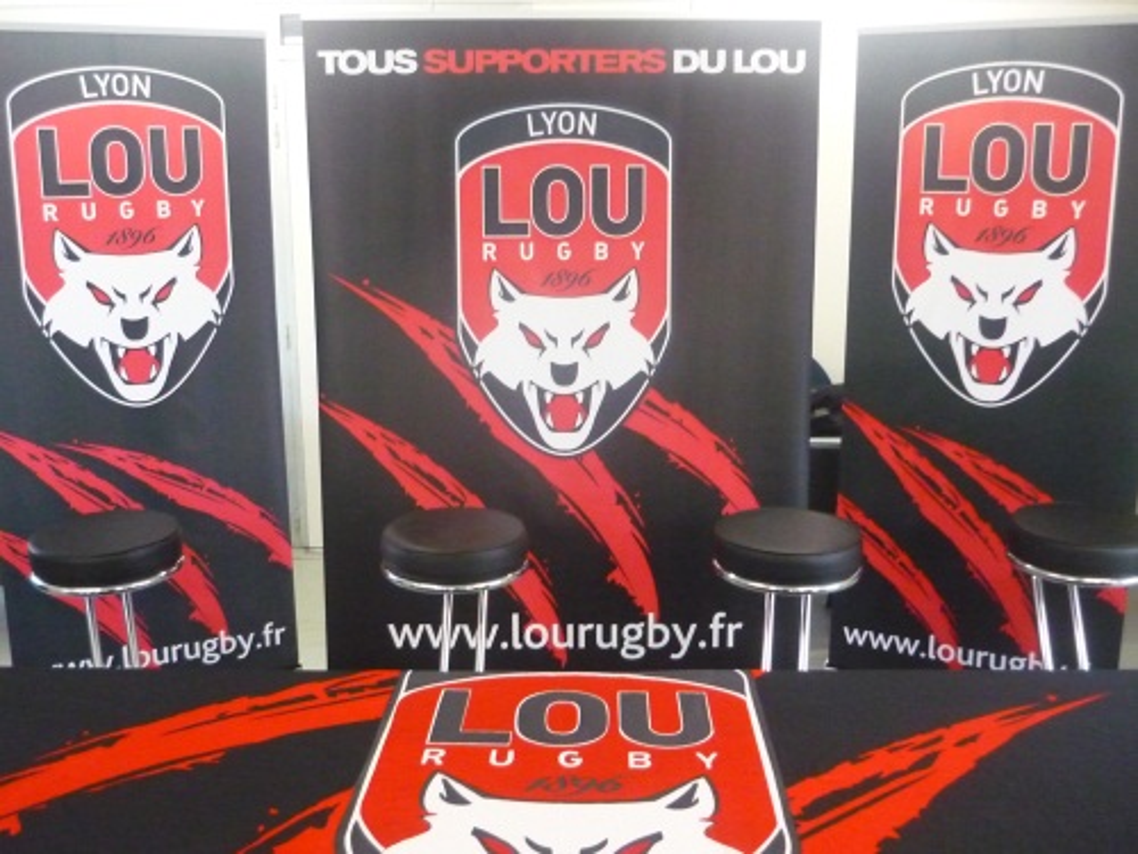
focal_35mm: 33
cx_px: 569
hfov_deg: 55.4
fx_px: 1085
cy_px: 427
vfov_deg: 42.9
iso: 800
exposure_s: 1/60
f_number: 2.8
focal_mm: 5.5
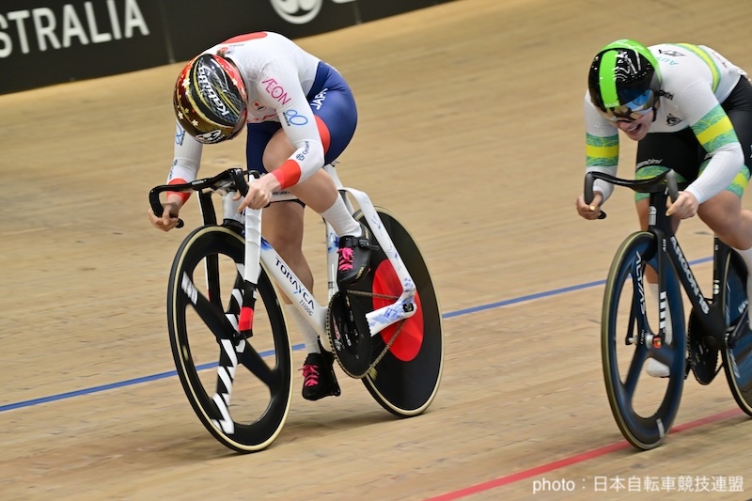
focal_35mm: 180
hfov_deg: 11.4
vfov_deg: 7.6
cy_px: 250
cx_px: 376
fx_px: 3759
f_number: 5.6
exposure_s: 1/800
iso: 2500
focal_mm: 180
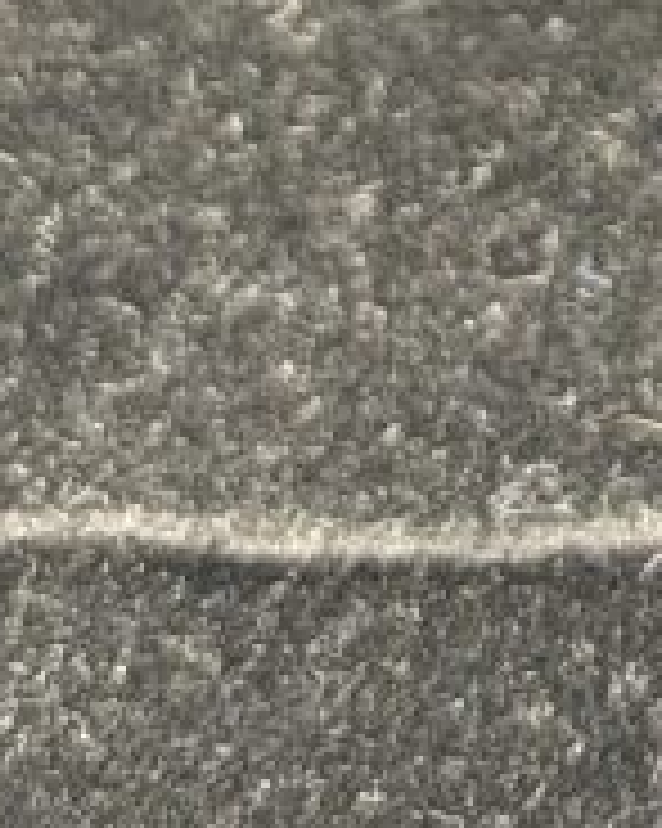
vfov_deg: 5.9
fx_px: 7500
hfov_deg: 5.0
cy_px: -1692
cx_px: 1401
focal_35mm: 306
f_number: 1.78
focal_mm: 6.76
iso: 400
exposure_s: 1/40
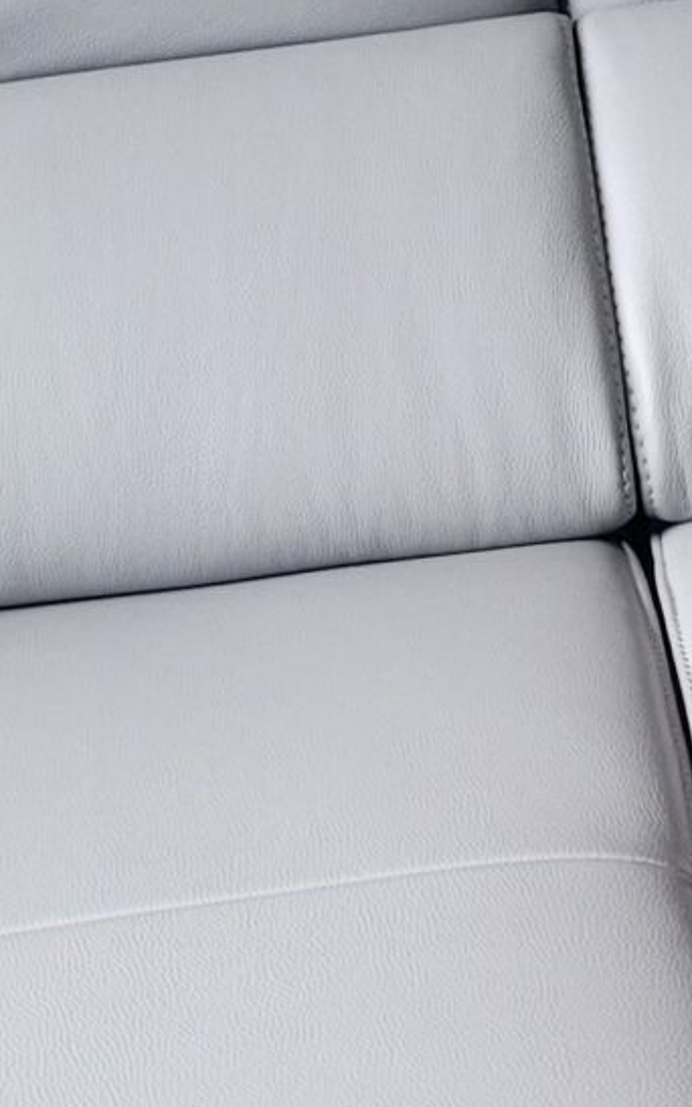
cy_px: 727
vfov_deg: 16.2
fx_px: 3892
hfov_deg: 9.9
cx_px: 955
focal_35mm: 129
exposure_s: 1/60
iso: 200
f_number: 1.8
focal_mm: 5.4
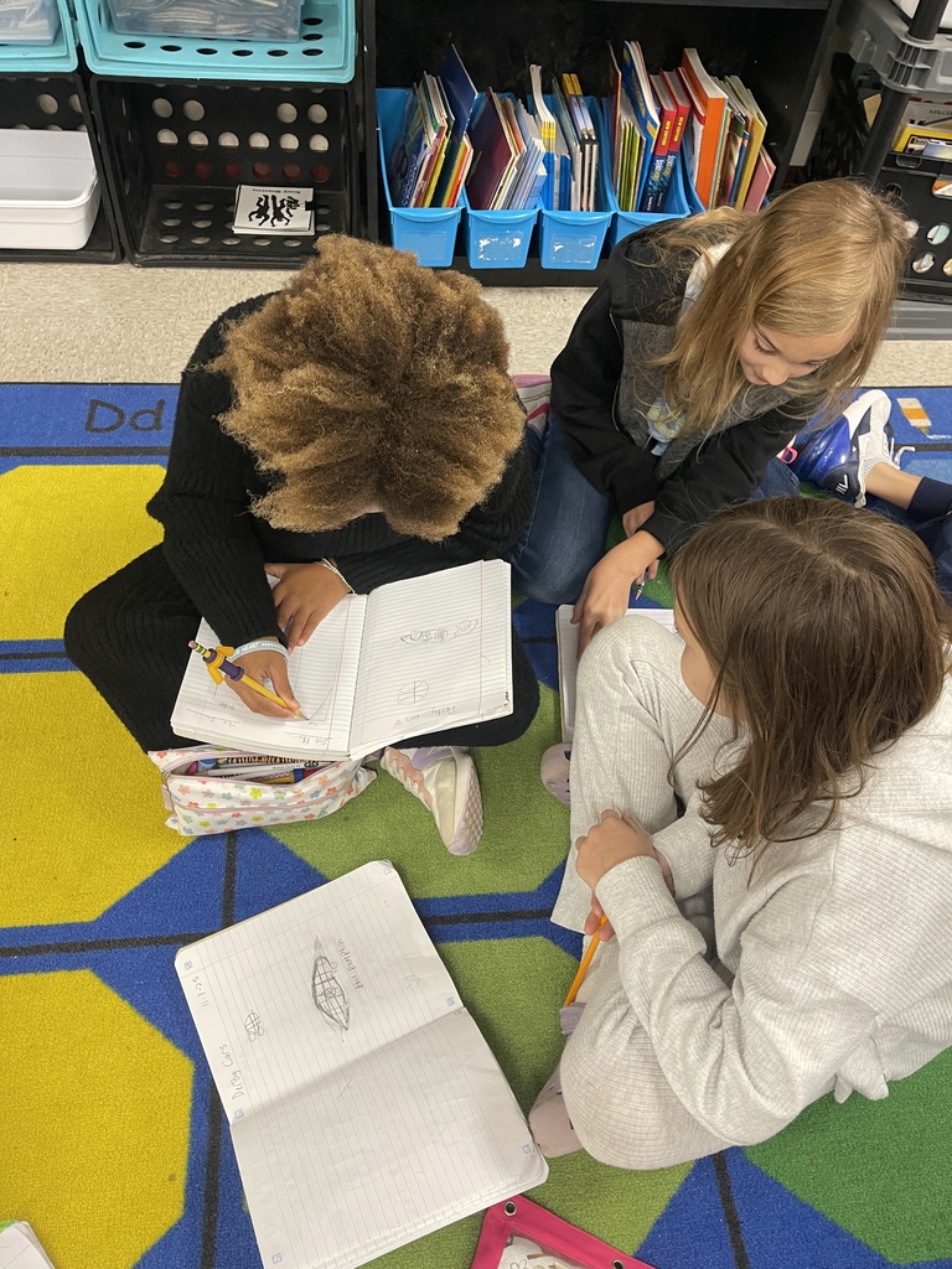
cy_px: 634
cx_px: 476
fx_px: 917
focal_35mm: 25
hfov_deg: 54.9
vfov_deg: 69.4
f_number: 1.6
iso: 200
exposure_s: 1/60
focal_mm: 5.1
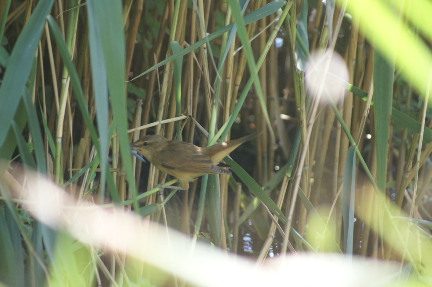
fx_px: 5422
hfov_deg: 4.6
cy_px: 143
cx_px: 216
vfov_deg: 3.0
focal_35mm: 452
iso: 400
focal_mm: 300
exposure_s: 1/160
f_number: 5.6
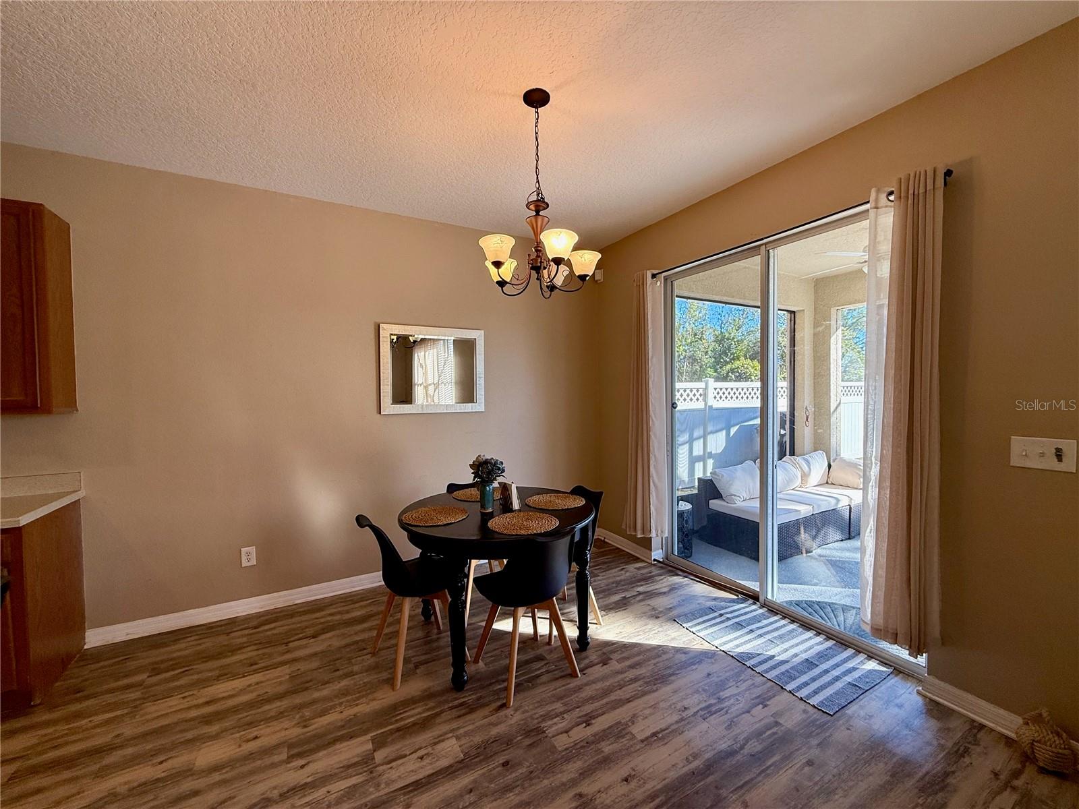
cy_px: 404
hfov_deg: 102.1
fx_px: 436
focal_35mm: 14
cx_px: 540
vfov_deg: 85.7
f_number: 2.2
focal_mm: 2.22
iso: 80
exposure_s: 1/120
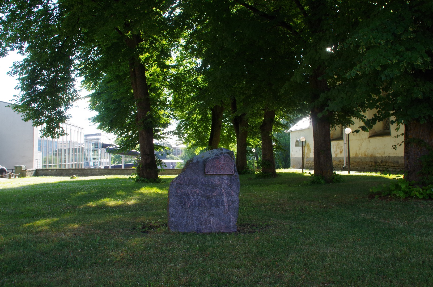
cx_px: 216
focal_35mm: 36
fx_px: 432
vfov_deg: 36.7
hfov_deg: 53.2
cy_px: 144
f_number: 11
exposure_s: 1/80
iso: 500
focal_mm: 24
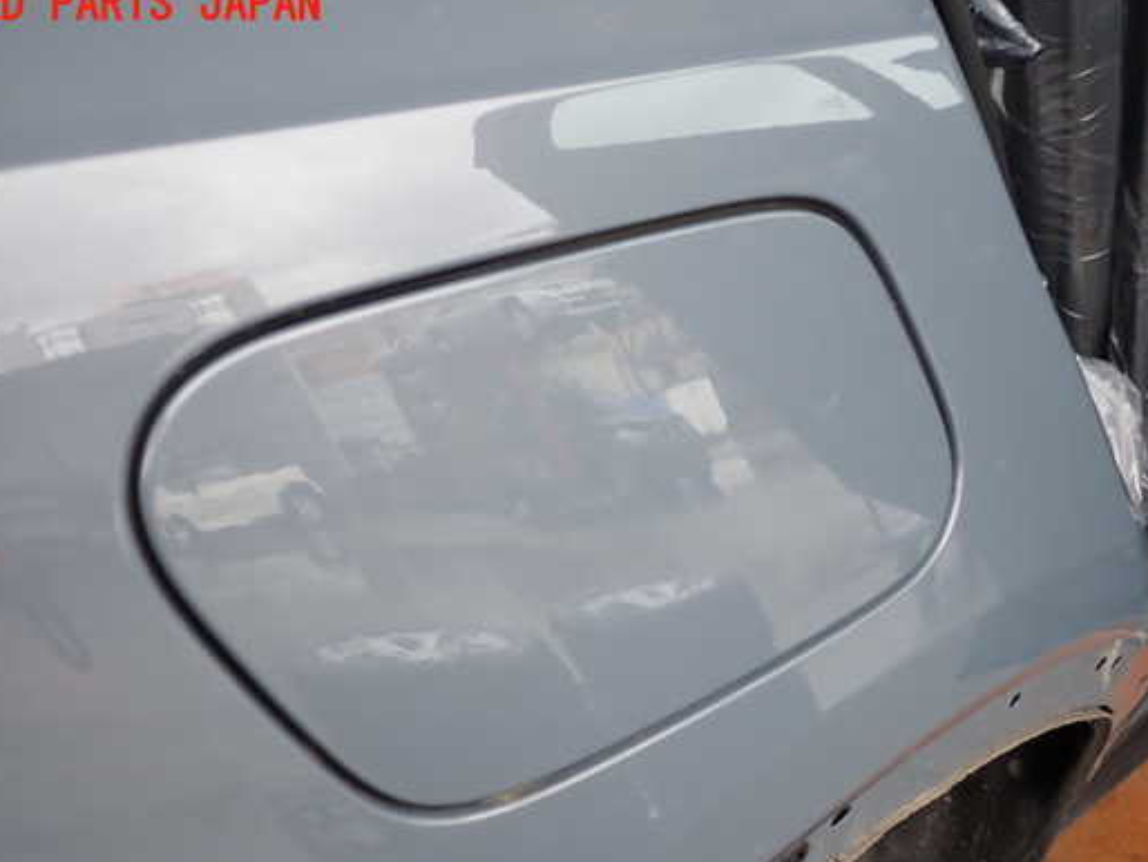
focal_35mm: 35
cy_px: 480
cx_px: 585
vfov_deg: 40.7
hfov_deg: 52.6
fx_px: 1161
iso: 100
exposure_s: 1/100
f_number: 2.3
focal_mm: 5.4
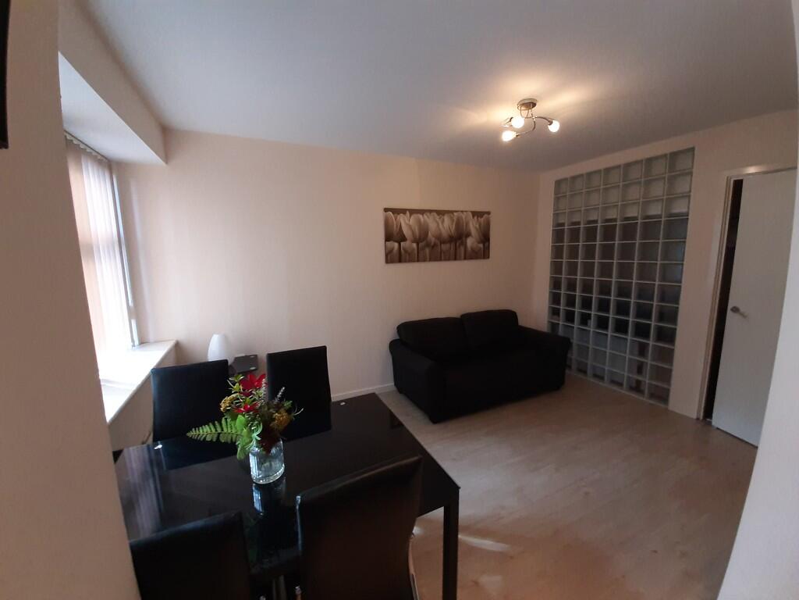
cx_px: 400
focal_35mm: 13
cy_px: 300
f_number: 2.2
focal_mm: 1.42
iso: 200
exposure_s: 1/50
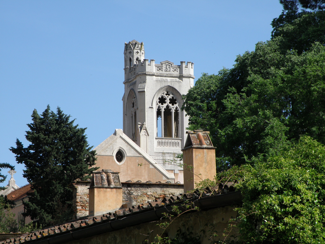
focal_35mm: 141
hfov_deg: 14.0
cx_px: 162
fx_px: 1324
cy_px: 122
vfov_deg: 10.5
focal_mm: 24.97
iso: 64
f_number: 5.6
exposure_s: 1/320
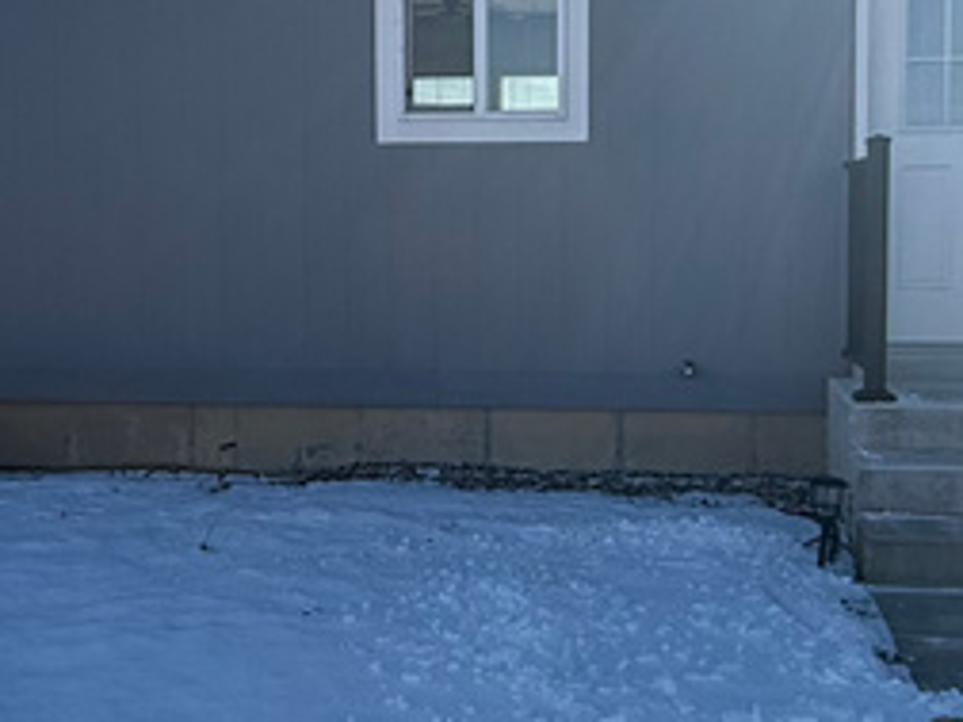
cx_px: 451
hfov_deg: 33.8
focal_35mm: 57
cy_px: 363
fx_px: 1586
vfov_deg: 25.7
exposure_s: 1/2320
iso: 64
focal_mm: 2.22
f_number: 2.2
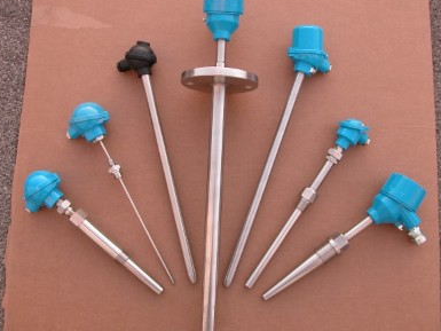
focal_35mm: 41
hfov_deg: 45.8
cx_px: 227
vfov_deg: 35.1
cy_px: 157
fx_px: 522
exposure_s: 1/95.3
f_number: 4
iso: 100
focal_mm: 9.5
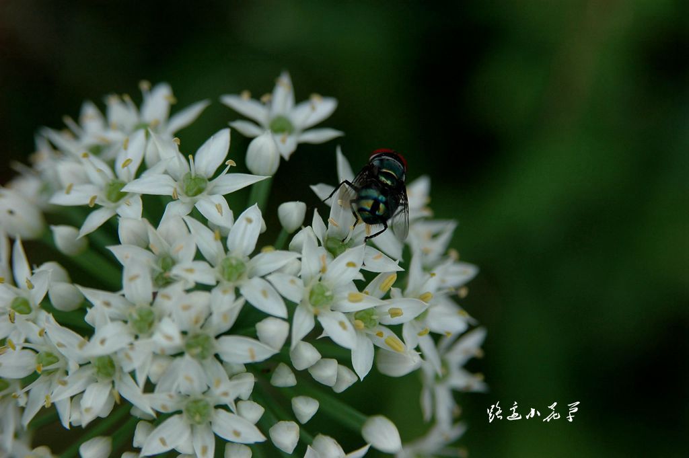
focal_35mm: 112
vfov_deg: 12.2
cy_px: 229
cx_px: 344
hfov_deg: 18.2
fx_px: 2151
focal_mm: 75
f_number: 5.6
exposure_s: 1/200
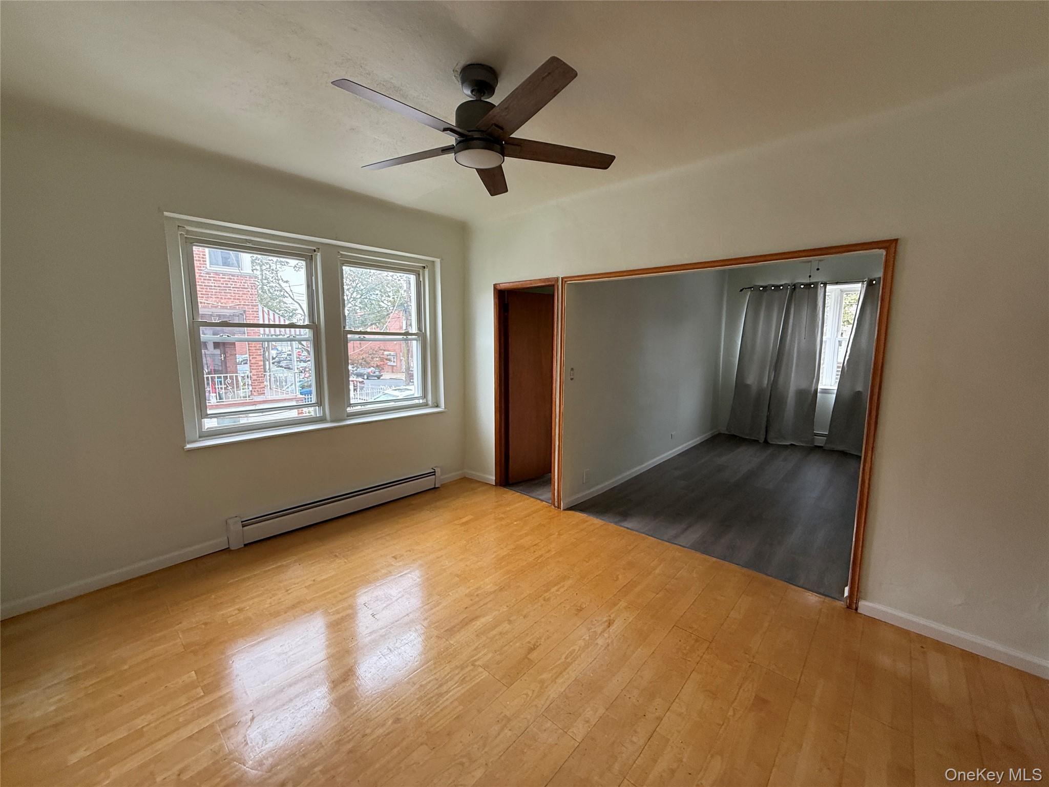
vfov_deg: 85.7
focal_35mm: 14
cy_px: 394
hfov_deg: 102.1
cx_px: 524
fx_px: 424
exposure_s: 1/99
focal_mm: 2.22
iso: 160
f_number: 2.2
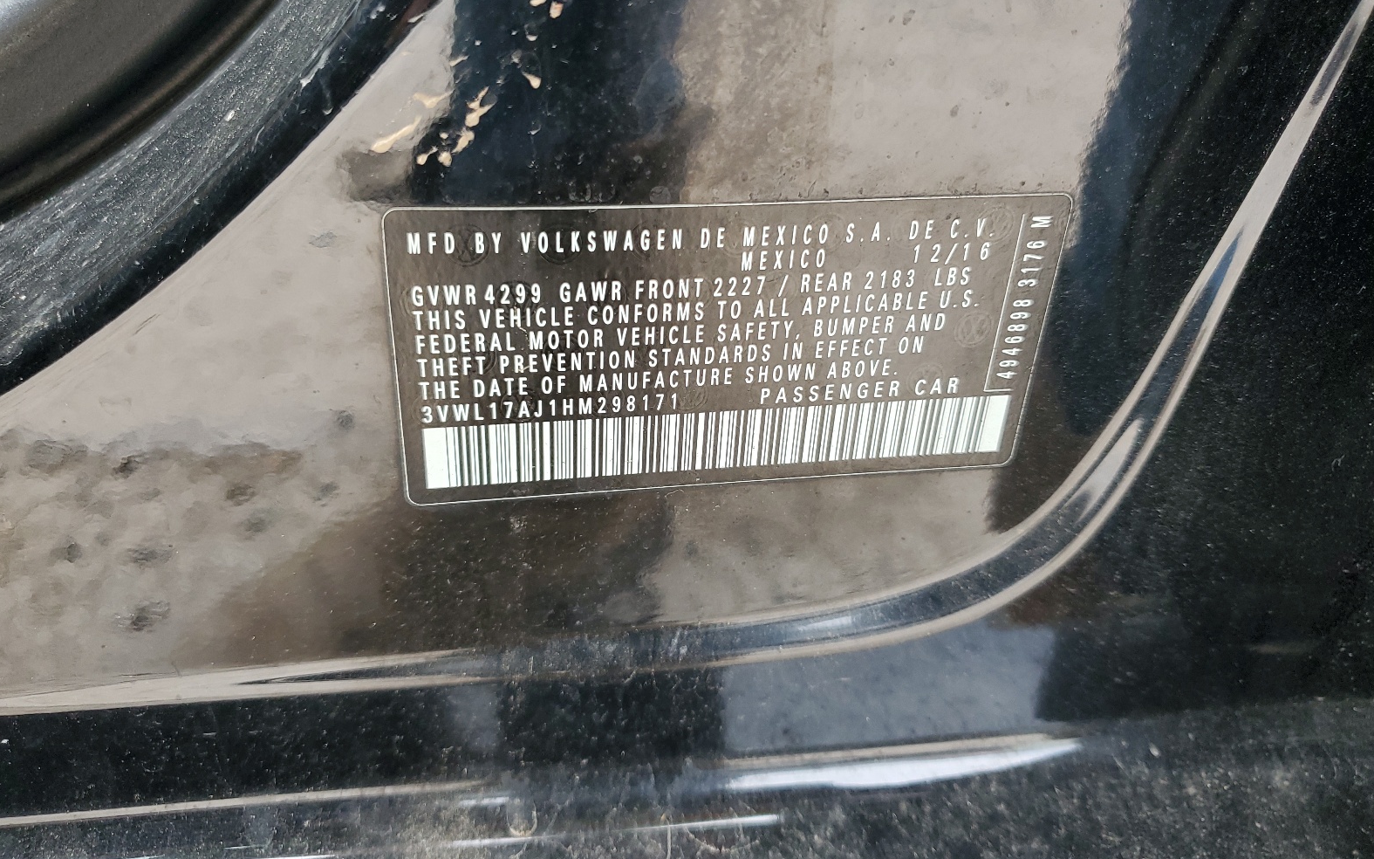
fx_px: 1048
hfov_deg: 66.5
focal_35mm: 28
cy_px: 410
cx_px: 693
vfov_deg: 44.5
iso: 78
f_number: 1.5
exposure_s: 1/120
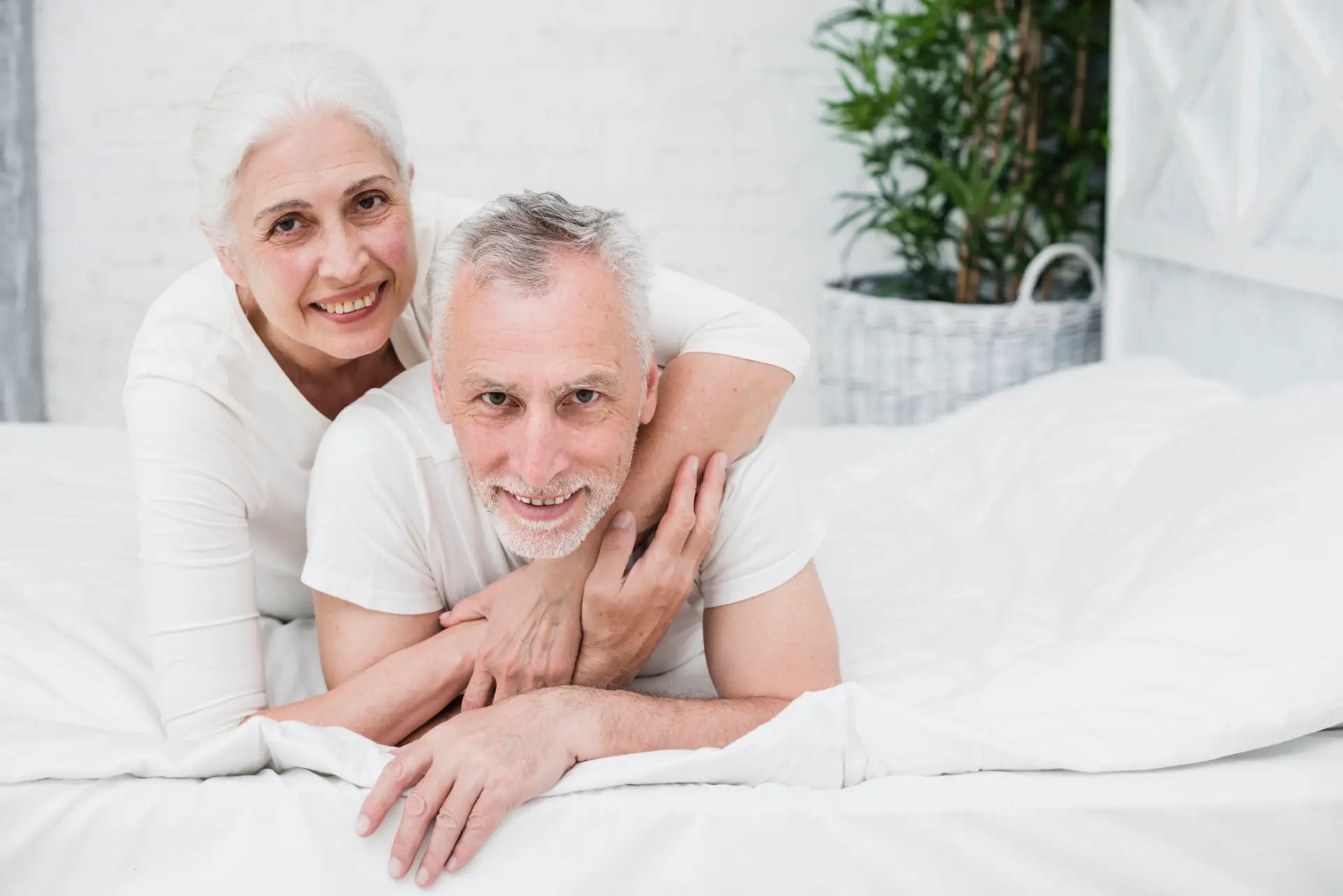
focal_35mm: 50
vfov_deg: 27.0
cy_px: 448
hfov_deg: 39.6
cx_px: 672
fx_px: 1866
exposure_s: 1/160
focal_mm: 50
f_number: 4
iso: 250
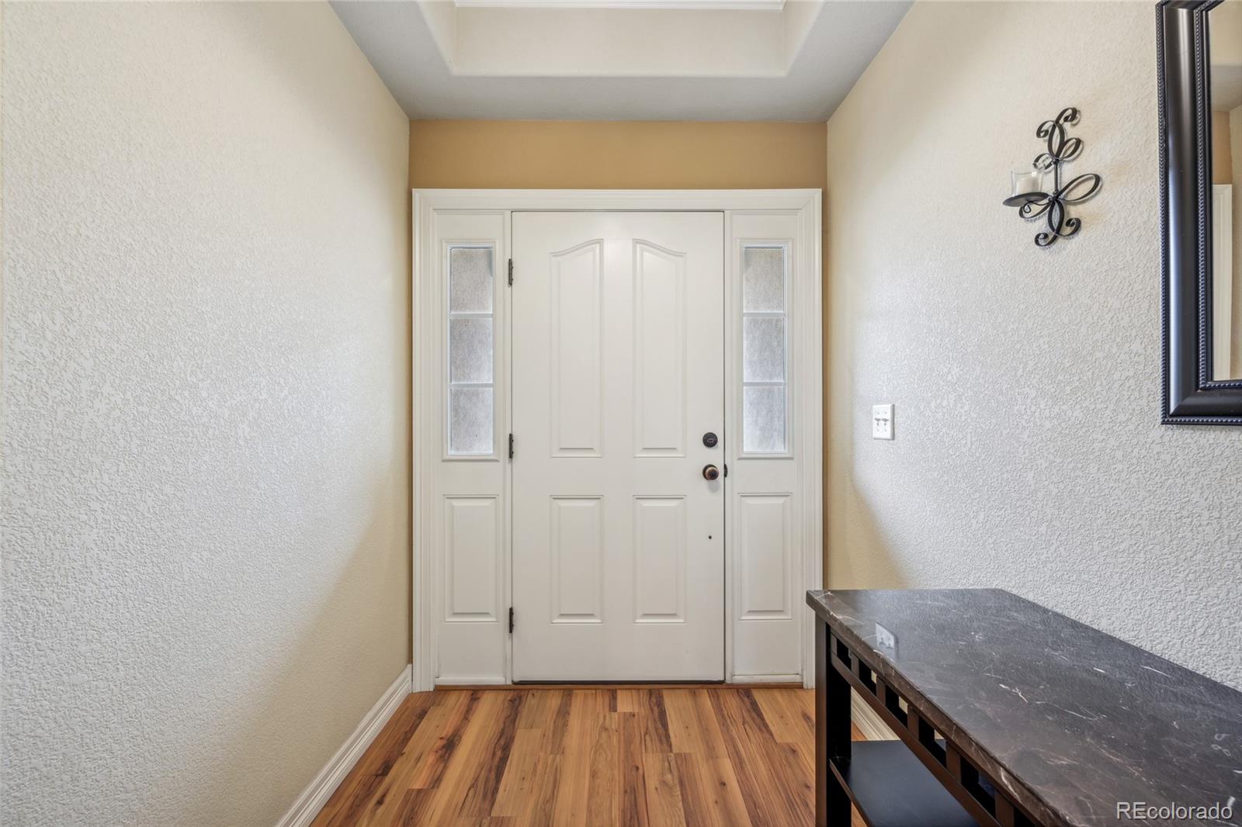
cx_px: 621
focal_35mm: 14
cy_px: 414
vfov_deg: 81.2
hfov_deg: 104.3
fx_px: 483
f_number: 8
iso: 400
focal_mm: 14
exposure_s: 1/6
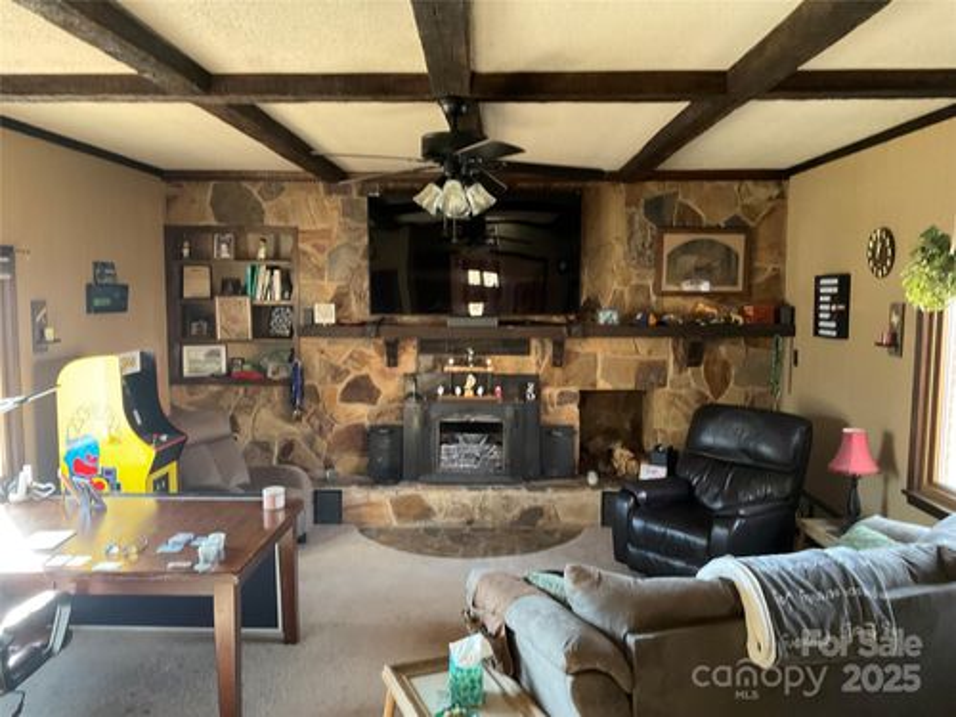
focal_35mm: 29
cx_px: 478
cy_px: 358
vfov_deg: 48.2
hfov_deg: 61.7
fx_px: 801
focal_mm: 3
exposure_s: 1/34
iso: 320
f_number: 1.8
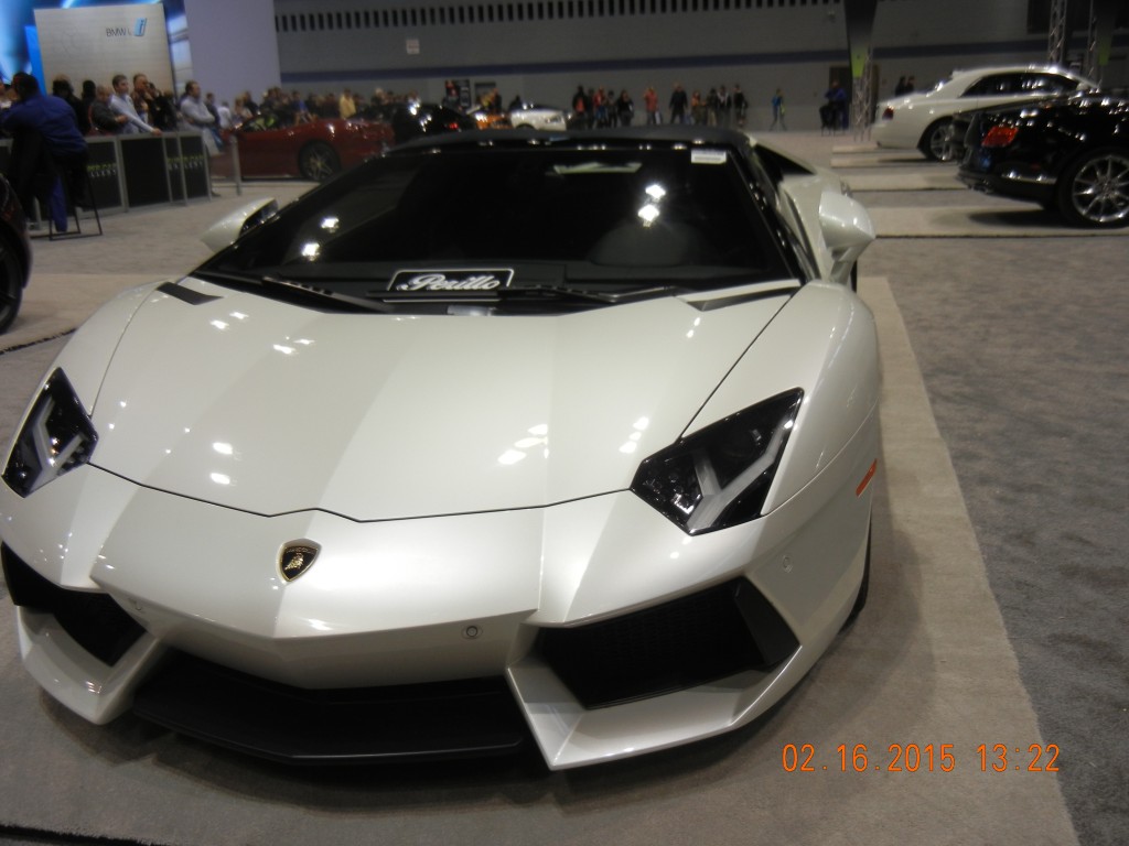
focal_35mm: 34
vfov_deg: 41.8
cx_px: 564
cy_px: 423
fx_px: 1109
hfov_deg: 54.0
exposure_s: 1/79.5
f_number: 3.6
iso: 160
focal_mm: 6.2
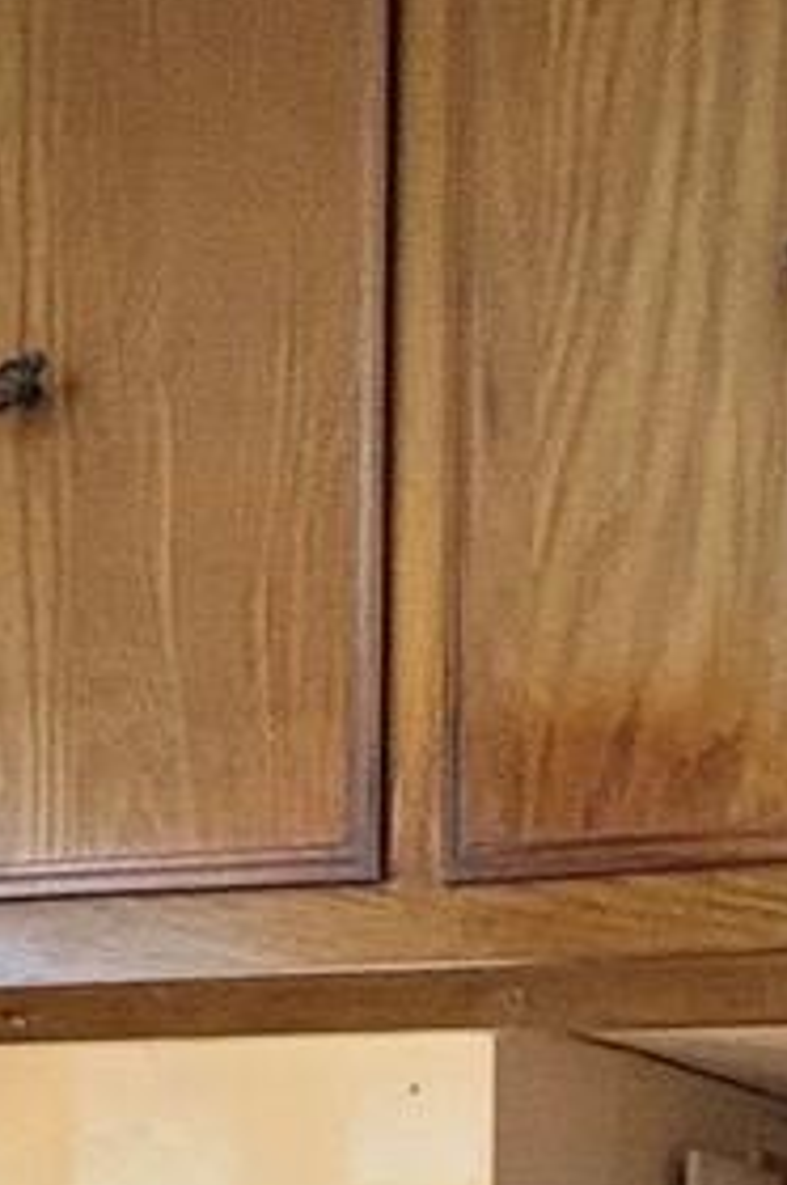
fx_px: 2630
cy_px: 2065
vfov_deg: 19.6
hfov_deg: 17.0
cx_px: 567
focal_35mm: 80
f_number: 2.2
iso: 320
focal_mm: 2.22
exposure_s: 1/60
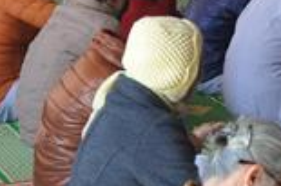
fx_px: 1372
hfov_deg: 11.0
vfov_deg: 7.7
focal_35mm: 176
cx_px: 493
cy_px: -52
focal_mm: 28
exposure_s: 1/80
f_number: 4.5
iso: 250
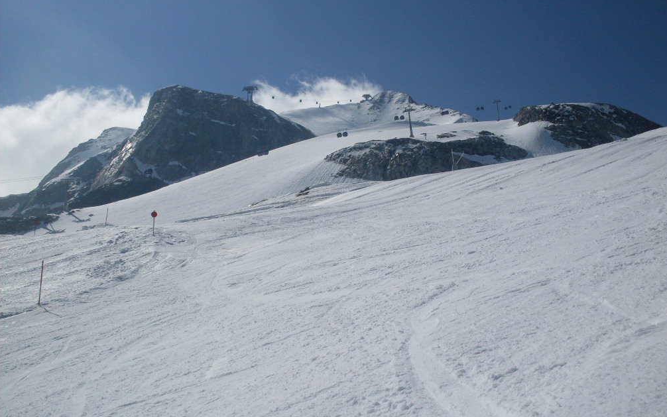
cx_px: 337
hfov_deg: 48.2
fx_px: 745
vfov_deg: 31.3
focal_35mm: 41
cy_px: 216
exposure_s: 1/1000
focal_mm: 6.3
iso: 80
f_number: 8.4
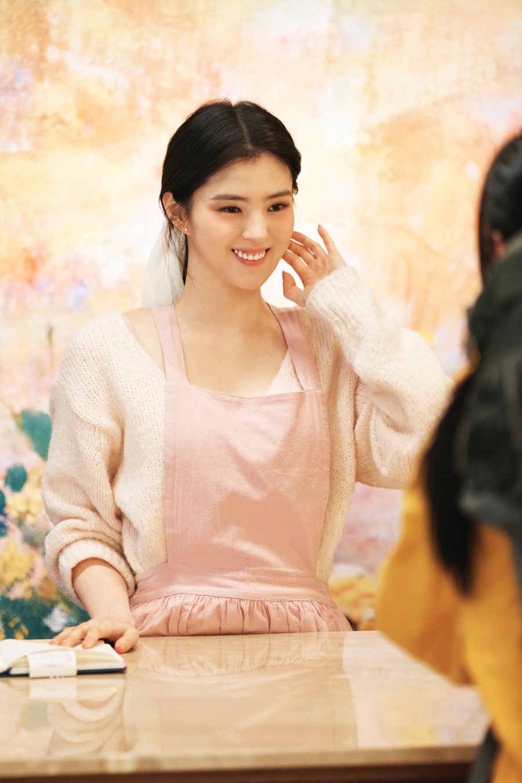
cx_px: 261
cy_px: 392
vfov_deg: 15.2
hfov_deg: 10.2
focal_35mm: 135
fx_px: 2936
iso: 1600
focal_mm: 135
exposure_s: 1/250
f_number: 2.8
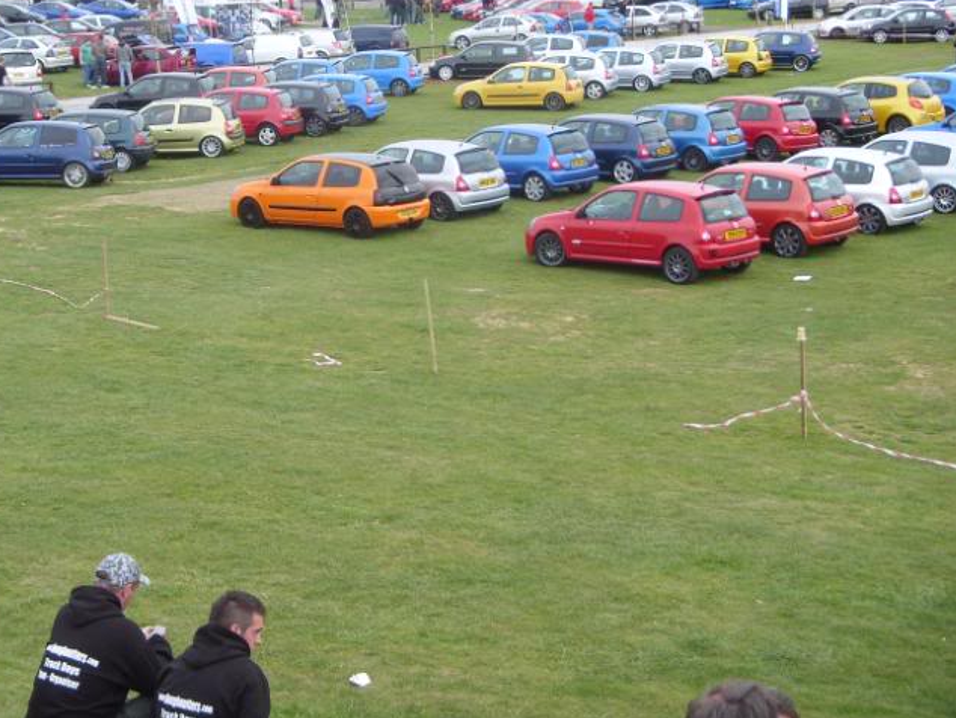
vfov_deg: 25.2
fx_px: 1602
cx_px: 415
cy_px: 284
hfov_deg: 33.2
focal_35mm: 58
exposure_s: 1/228
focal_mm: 9.6
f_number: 3.9
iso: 50
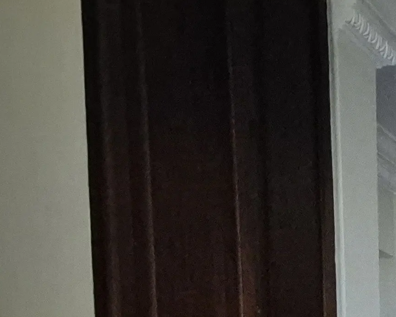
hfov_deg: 18.9
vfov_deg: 19.9
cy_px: 550
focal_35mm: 59
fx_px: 691
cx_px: 798
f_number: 2.2
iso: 1600
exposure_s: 1/24
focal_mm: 2.2
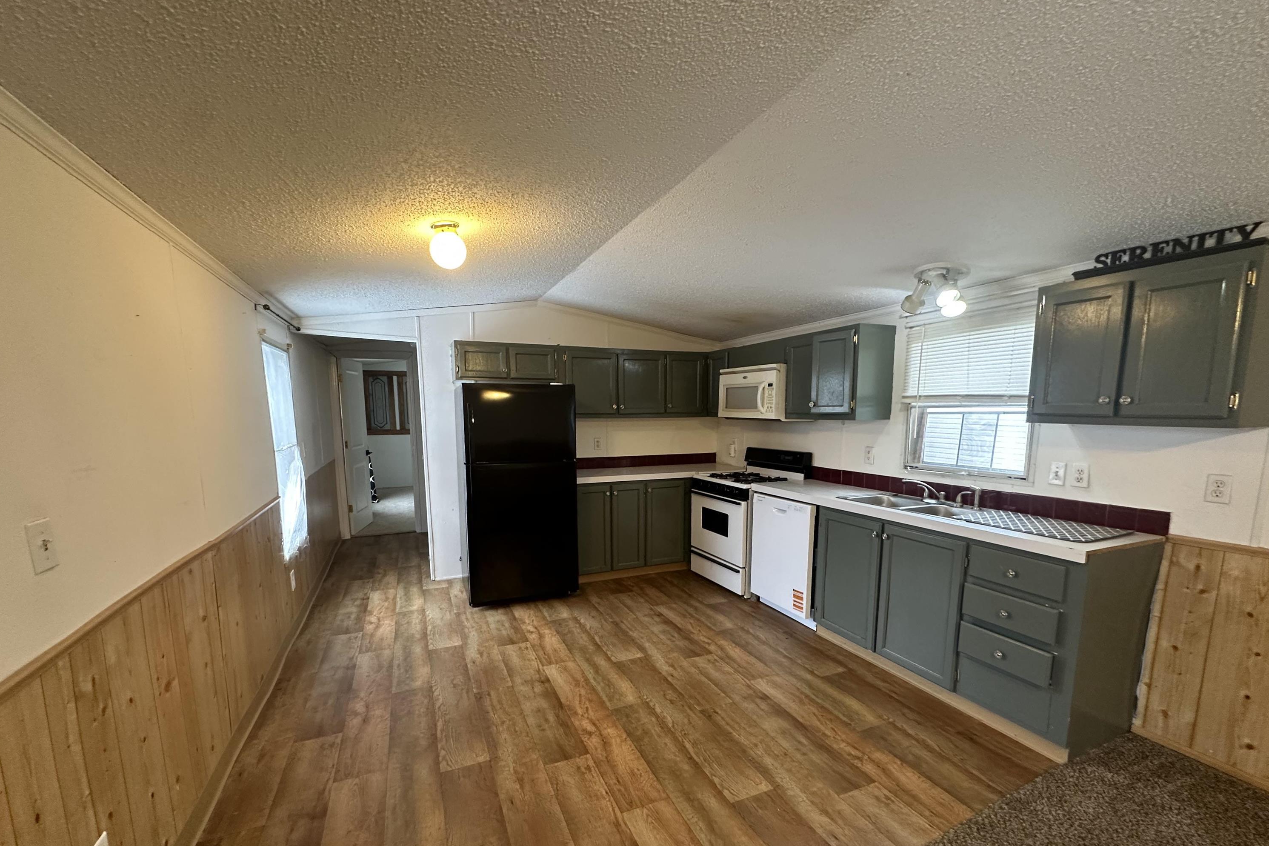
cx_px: 623
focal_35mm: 15
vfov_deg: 76.9
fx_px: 529
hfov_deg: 100.4
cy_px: 480
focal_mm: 2.22
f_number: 2.2
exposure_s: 1/60
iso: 250
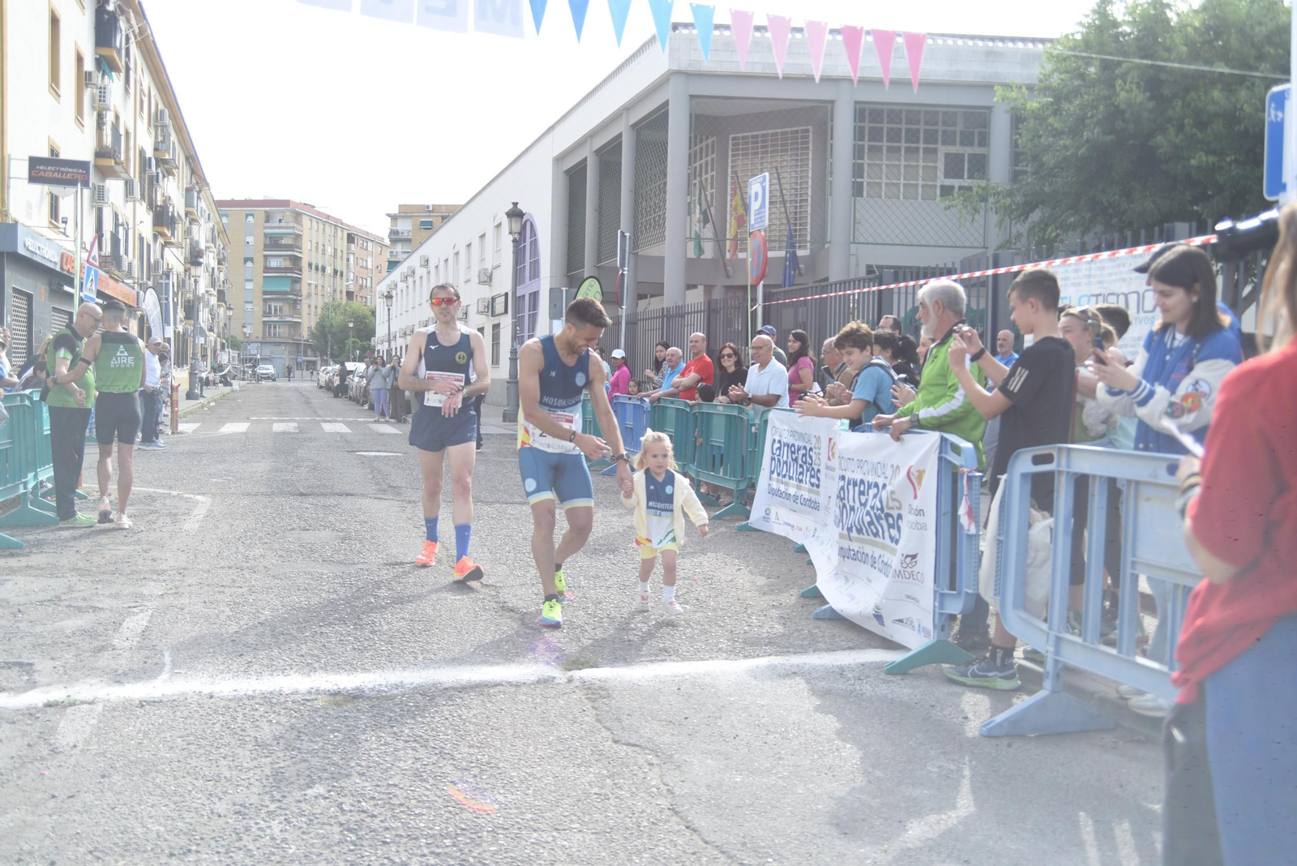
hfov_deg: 58.7
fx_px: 1153
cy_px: 433
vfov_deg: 41.1
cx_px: 648
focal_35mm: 32
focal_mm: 32
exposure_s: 1/200
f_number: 6.3
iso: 100
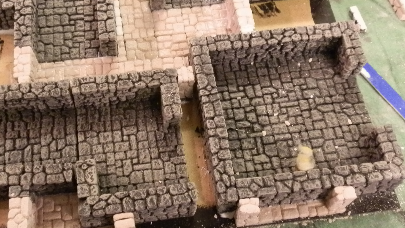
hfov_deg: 44.4
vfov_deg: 25.9
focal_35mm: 46
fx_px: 494
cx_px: 166
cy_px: 80
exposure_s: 1/20
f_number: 3.1
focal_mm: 5
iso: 400
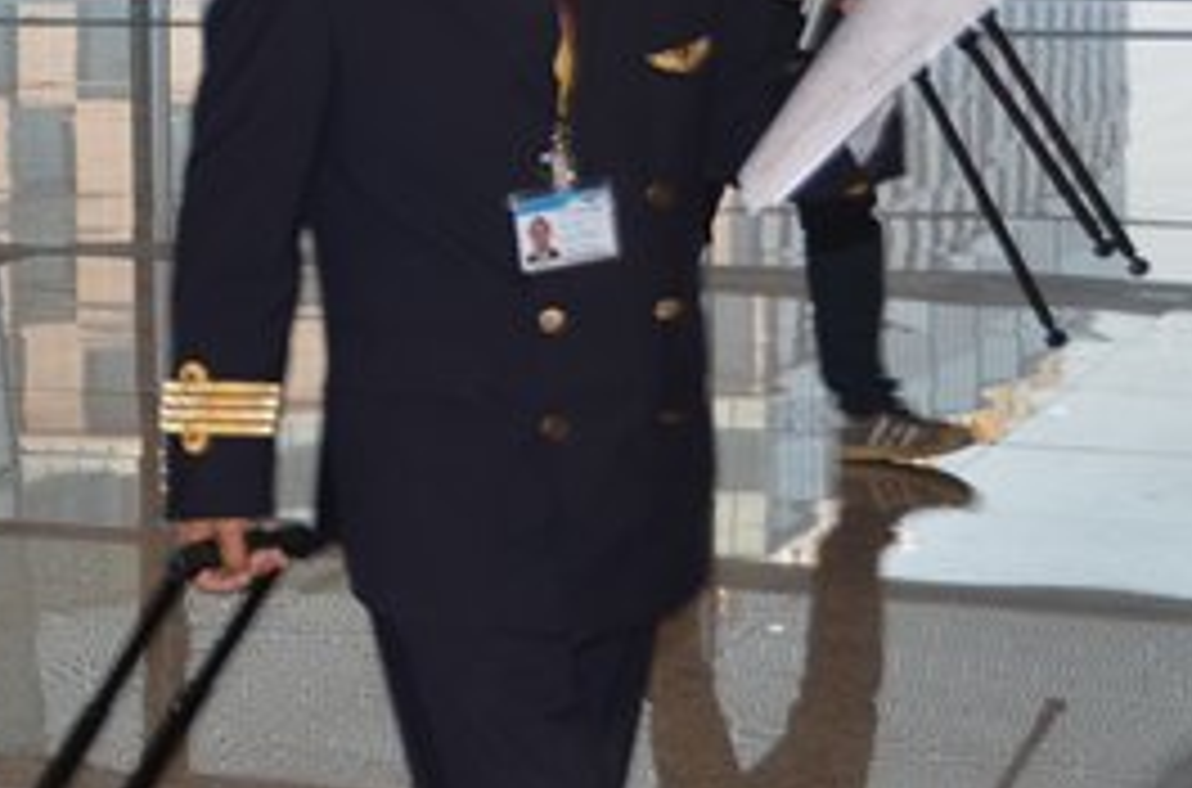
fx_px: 4292
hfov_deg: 14.9
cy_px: 83
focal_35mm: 130
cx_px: -454
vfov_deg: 10.4
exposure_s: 1/60
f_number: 4
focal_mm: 28
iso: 160
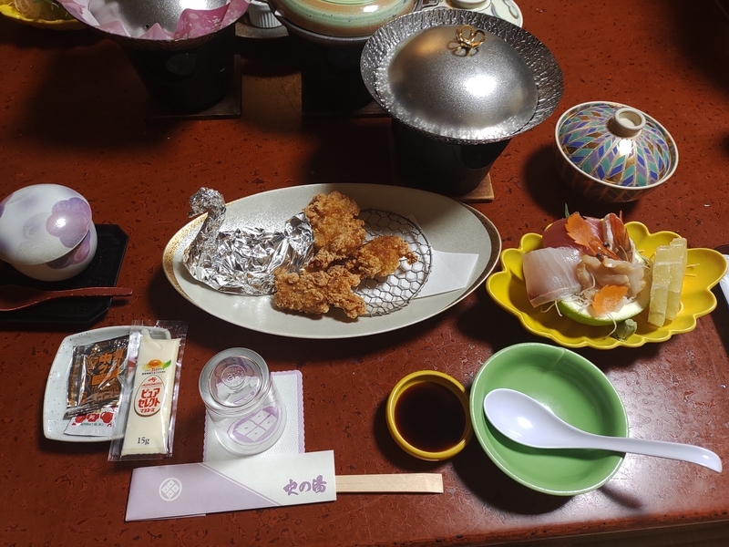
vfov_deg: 51.4
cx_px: 364
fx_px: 569
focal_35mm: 27
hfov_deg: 65.3
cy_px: 274
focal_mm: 4.71
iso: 330
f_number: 1.79
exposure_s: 1/40
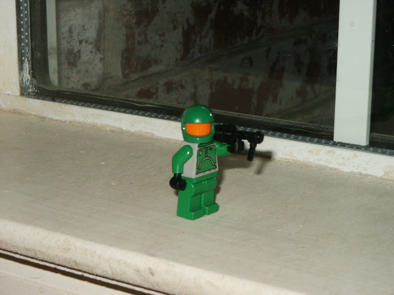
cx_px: 197
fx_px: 1218
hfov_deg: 18.4
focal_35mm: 107
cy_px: 148
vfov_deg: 13.8
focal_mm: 21.87
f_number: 8
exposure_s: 1/90
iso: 200
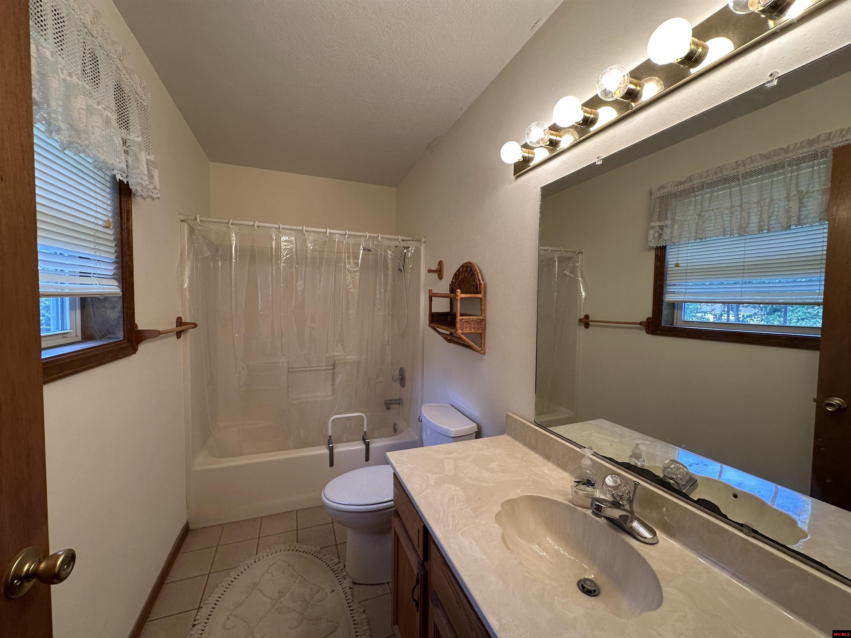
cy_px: 319
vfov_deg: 85.7
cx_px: 426
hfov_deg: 102.1
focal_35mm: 14
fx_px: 344
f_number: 2.2
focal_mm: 2.22
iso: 160
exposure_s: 1/120
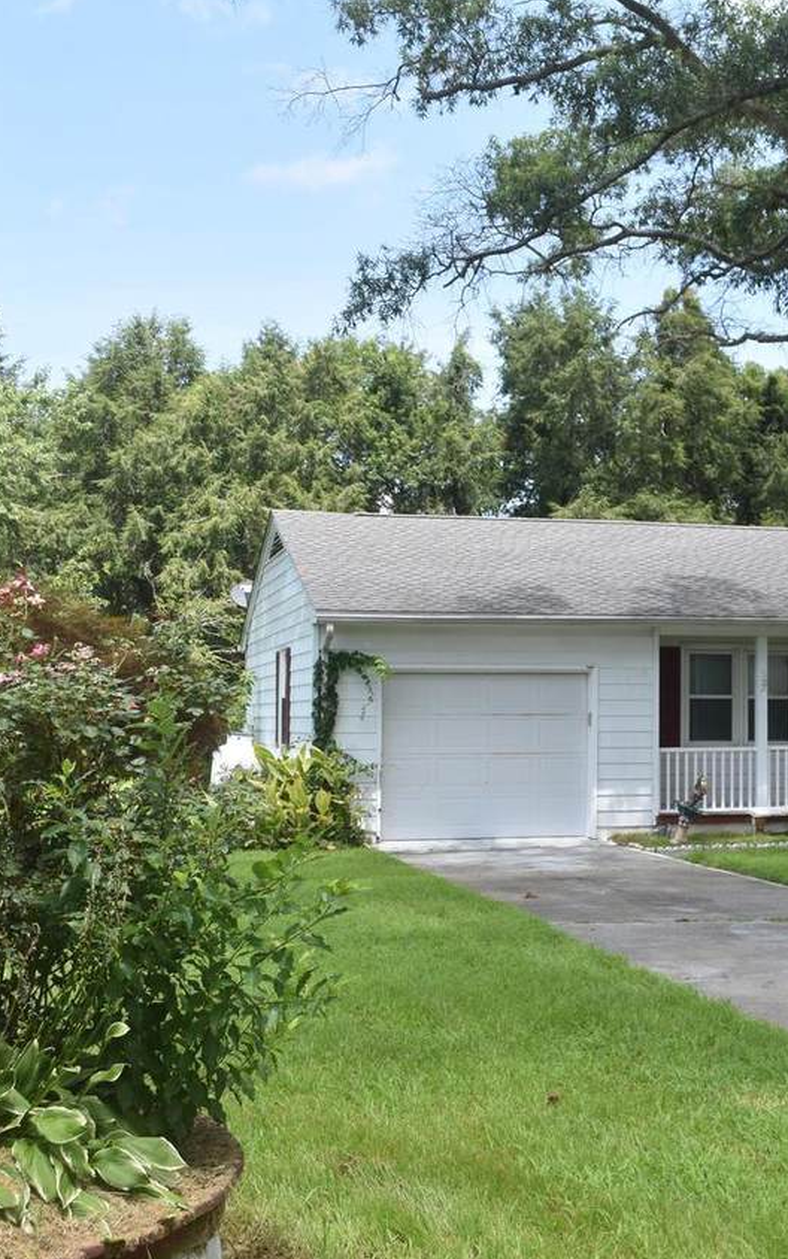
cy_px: 630
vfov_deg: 39.6
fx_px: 1751
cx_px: 684
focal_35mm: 51
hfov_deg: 24.7
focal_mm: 22
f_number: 8
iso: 200
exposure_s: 1/250
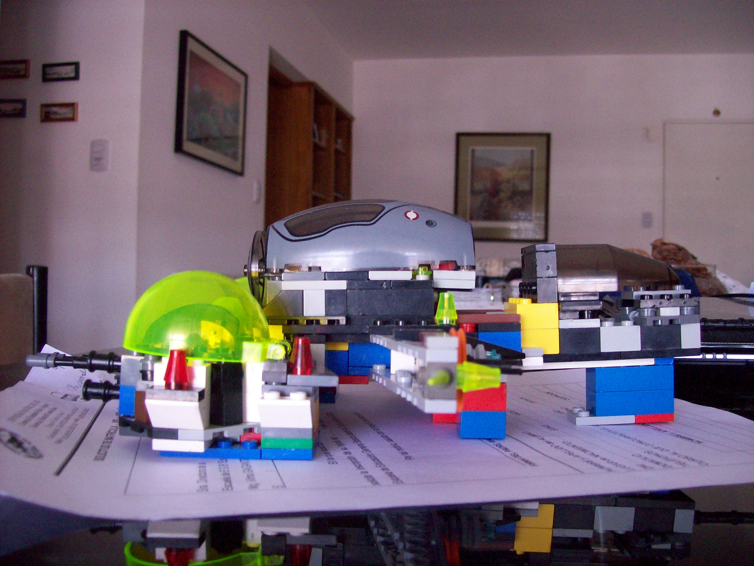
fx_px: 784
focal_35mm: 36
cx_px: 377
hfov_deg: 51.4
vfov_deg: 39.7
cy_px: 283
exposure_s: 1/11.3
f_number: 2.7
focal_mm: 6
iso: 160
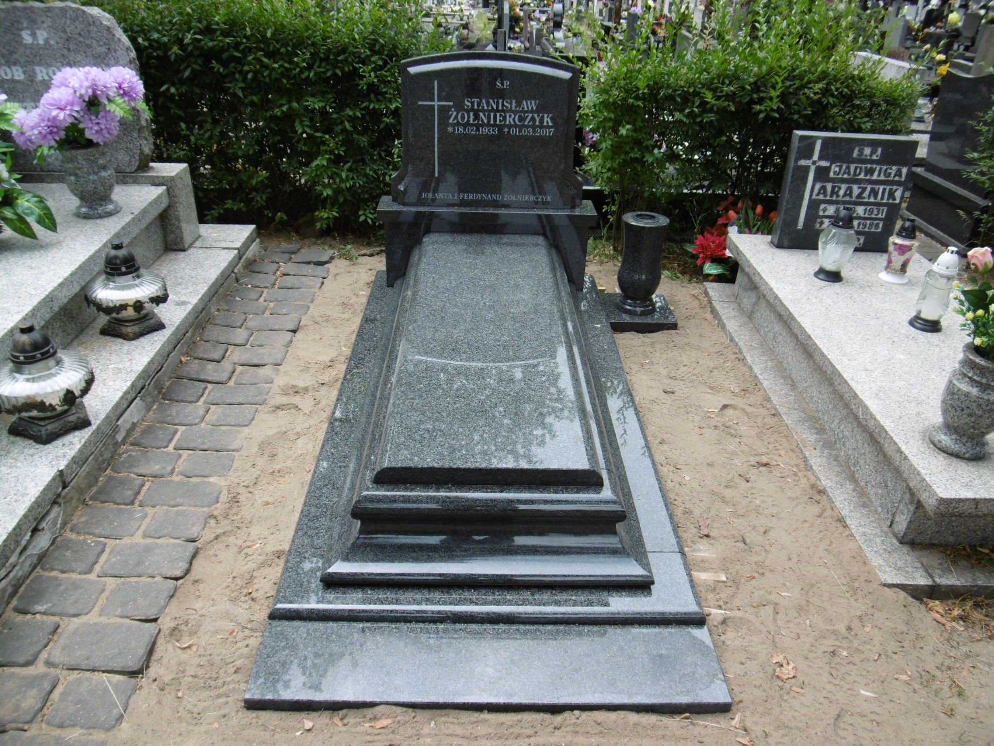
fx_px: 804
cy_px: 373
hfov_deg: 63.4
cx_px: 497
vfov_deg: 49.7
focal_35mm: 28
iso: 100
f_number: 3.3
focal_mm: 5
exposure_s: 1/320
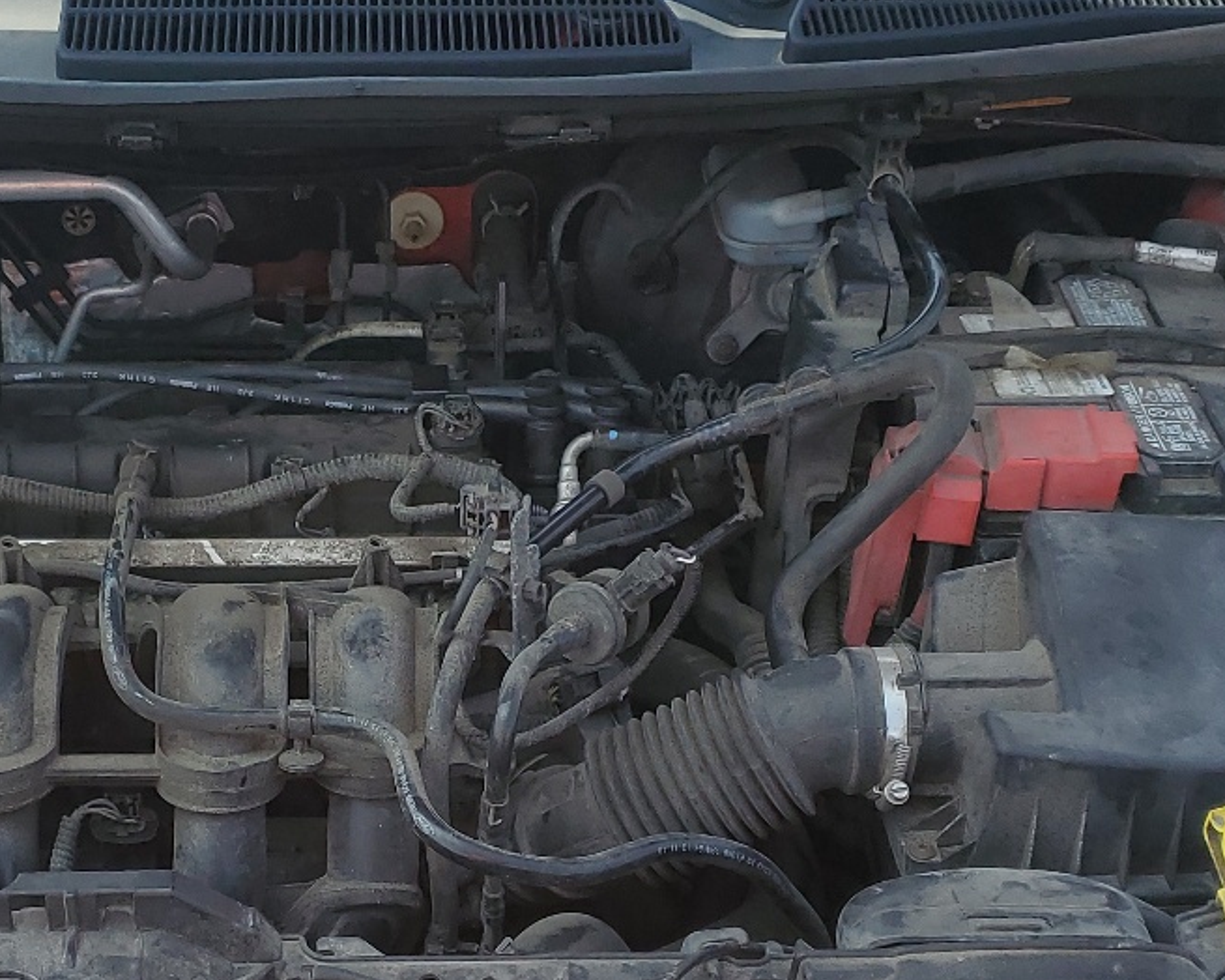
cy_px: 815
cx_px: 415
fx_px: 2248
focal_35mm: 62
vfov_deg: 24.1
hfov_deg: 30.3
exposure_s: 1/1667
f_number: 1.5
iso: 50
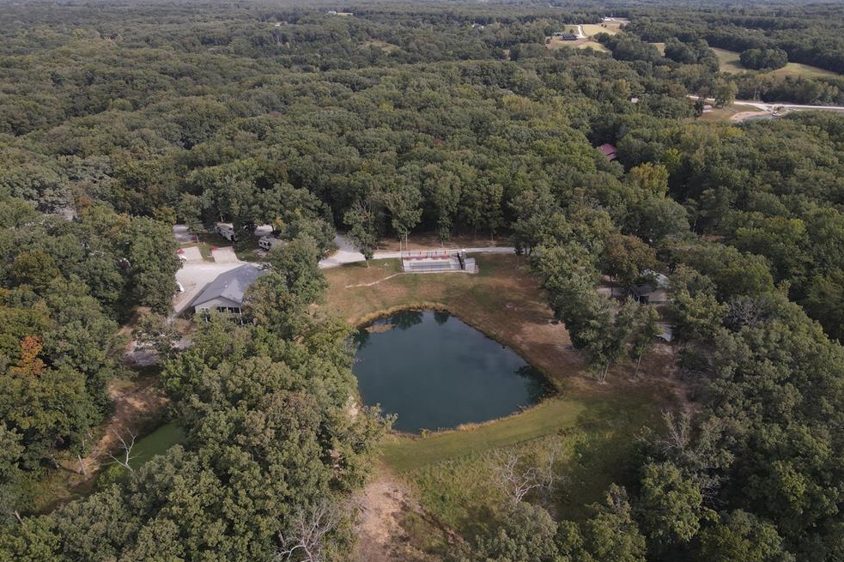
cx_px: 427
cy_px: 317
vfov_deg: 49.4
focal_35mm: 26
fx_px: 609
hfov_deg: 69.4
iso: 100
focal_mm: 4.5
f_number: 2.8
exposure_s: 1/500
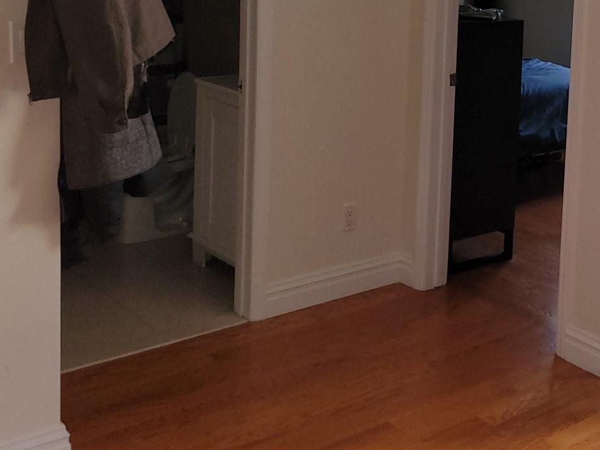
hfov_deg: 31.3
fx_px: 988
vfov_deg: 24.9
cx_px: 600
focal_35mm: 57
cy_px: 39
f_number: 1.8
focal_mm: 5.4
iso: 100
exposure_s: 1/40
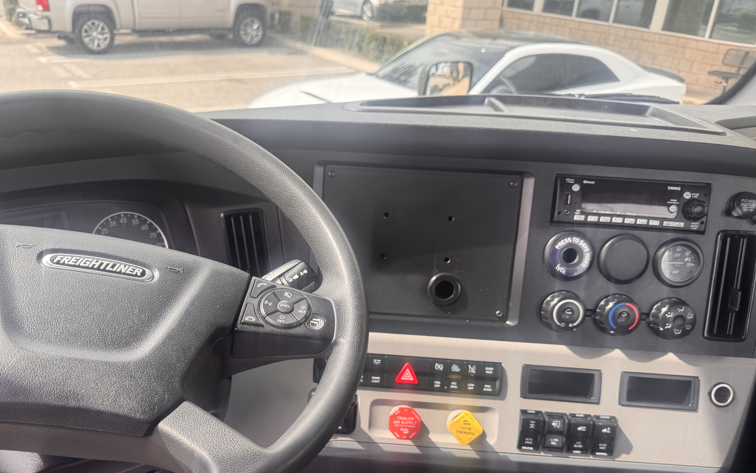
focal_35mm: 31
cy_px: 330
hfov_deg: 61.0
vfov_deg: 39.9
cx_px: 332
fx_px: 639
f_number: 1.78
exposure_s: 1/325
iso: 80
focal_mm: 6.76
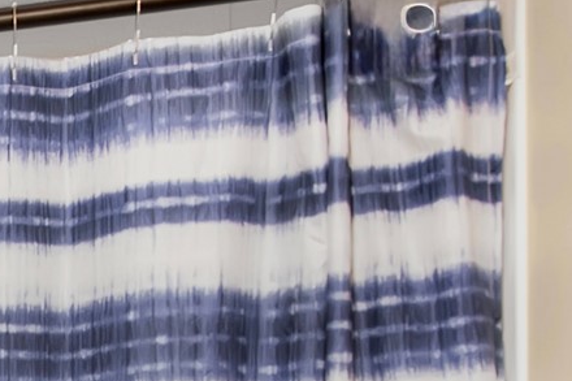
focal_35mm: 79
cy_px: 603
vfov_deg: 15.6
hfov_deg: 19.1
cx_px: -476
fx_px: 1255
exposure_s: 1/13
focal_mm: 16
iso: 320
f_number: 6.3
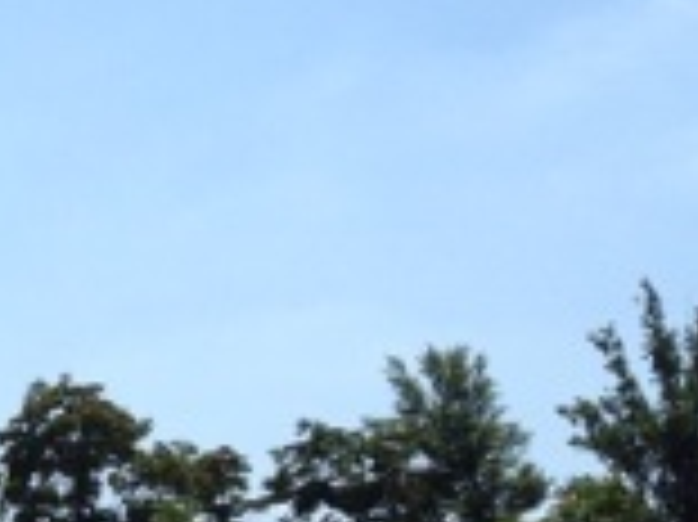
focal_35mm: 113
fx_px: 2277
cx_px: -401
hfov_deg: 15.8
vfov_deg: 12.7
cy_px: 641
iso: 64
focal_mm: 4.28
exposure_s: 1/2304
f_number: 2.4
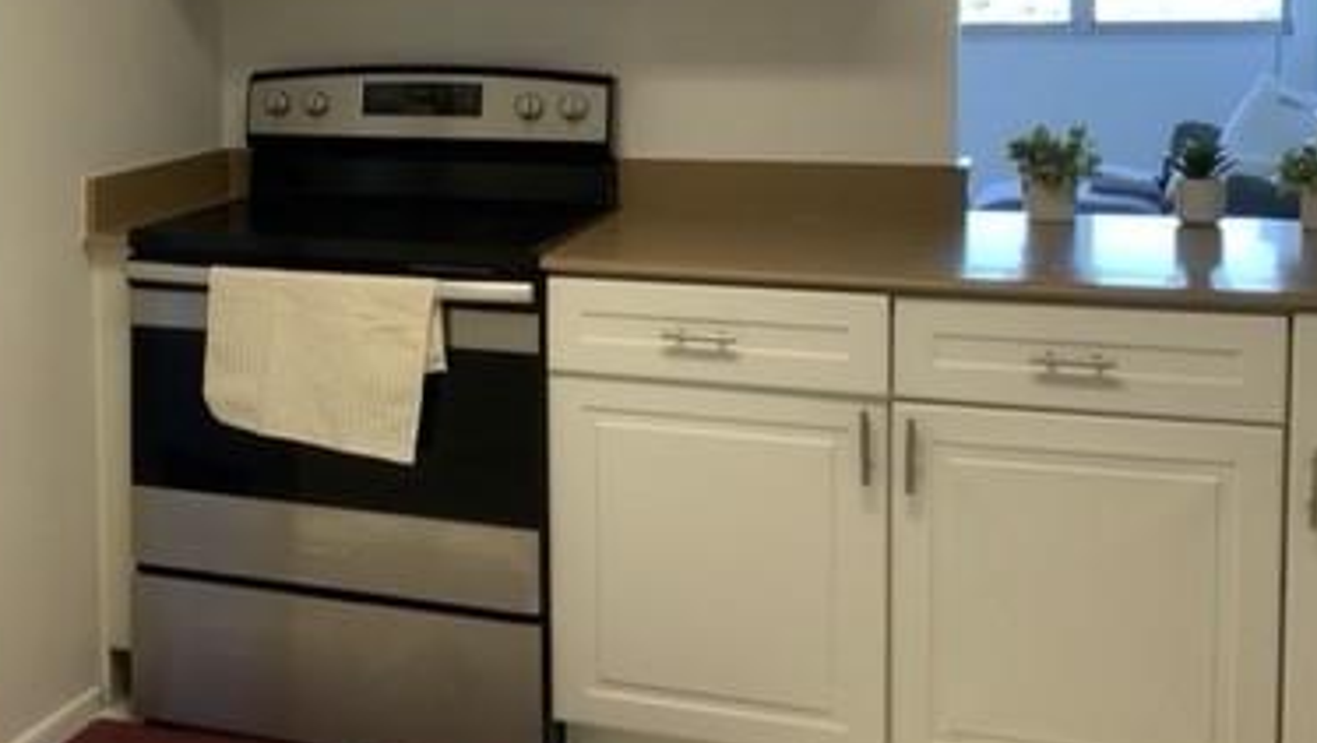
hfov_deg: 36.9
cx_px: 229
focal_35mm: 54
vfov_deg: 21.9
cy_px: 120
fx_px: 1887
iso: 64
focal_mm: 3
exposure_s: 1/120
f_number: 1.8
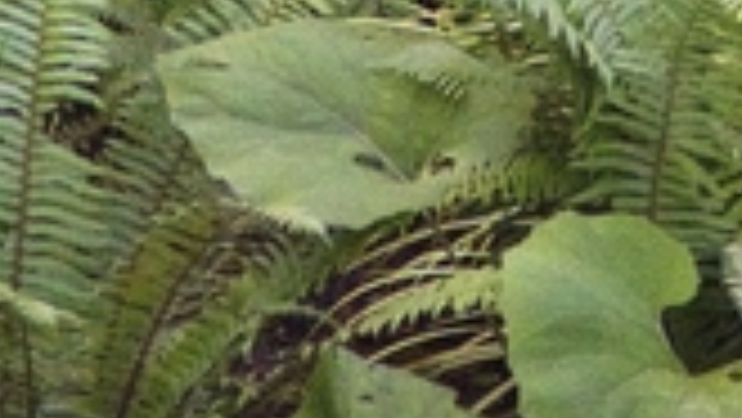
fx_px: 16811
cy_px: -1119
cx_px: 598
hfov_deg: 2.5
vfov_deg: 1.4
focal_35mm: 854
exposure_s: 1/250
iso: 5600
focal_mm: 105
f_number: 4
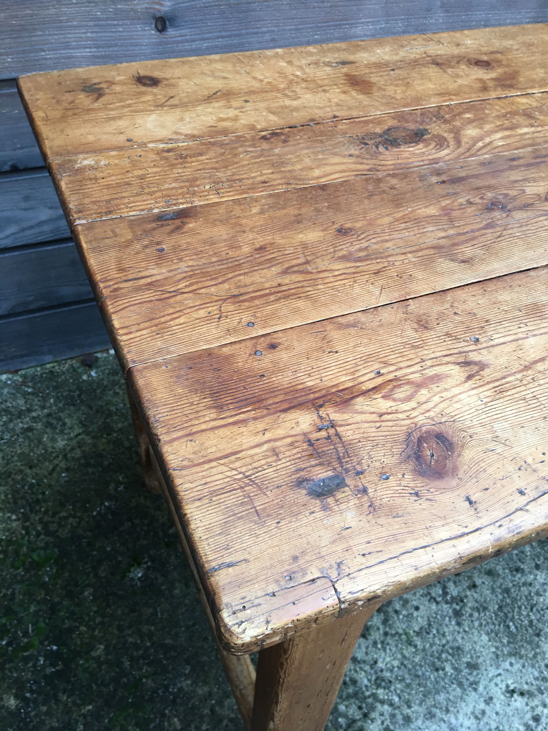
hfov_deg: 48.2
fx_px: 612
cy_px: 366
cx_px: 274
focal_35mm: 29
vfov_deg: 61.7
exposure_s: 1/17
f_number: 2.2
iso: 50
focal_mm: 4.15
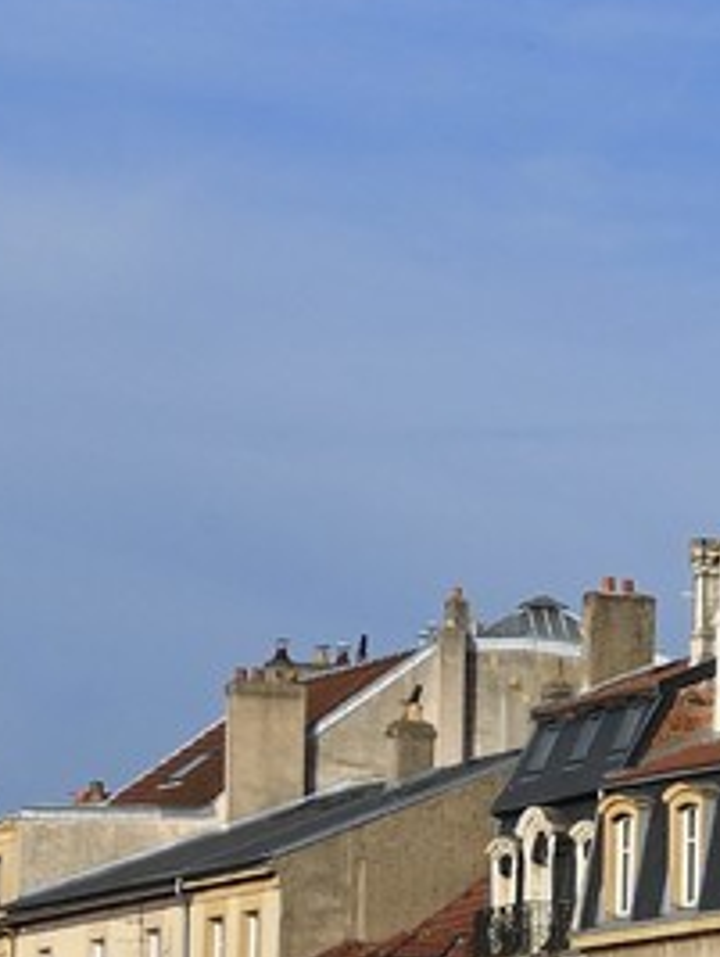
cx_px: 2755
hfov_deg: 4.9
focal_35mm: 276
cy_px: 1222
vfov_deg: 7.1
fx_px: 7636
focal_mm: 48
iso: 200
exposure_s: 1/250
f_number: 14
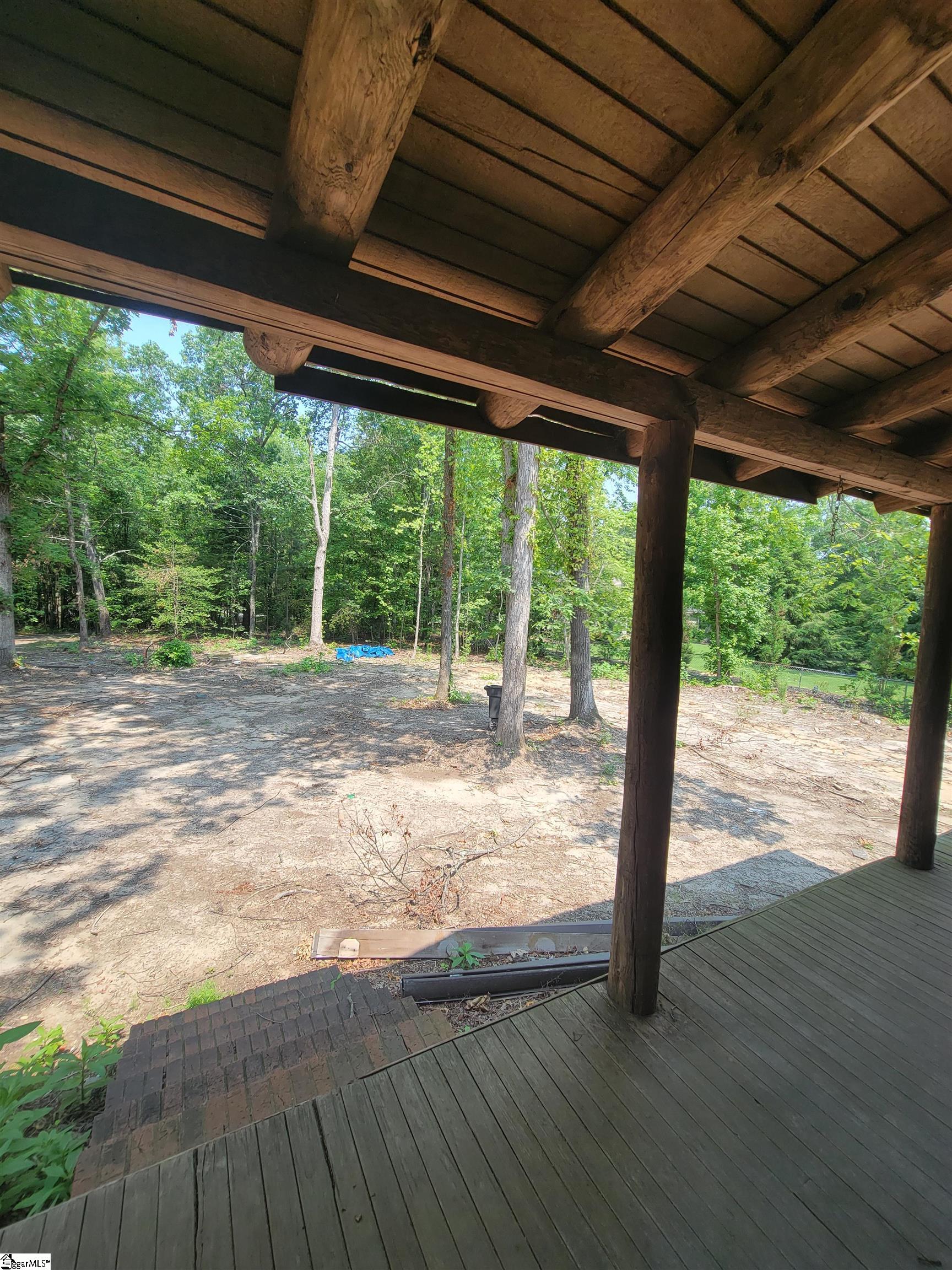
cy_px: 635
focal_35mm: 13
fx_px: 477
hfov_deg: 89.9
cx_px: 476
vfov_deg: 106.2
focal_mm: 2.2
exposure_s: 1/353
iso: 50
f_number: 2.2
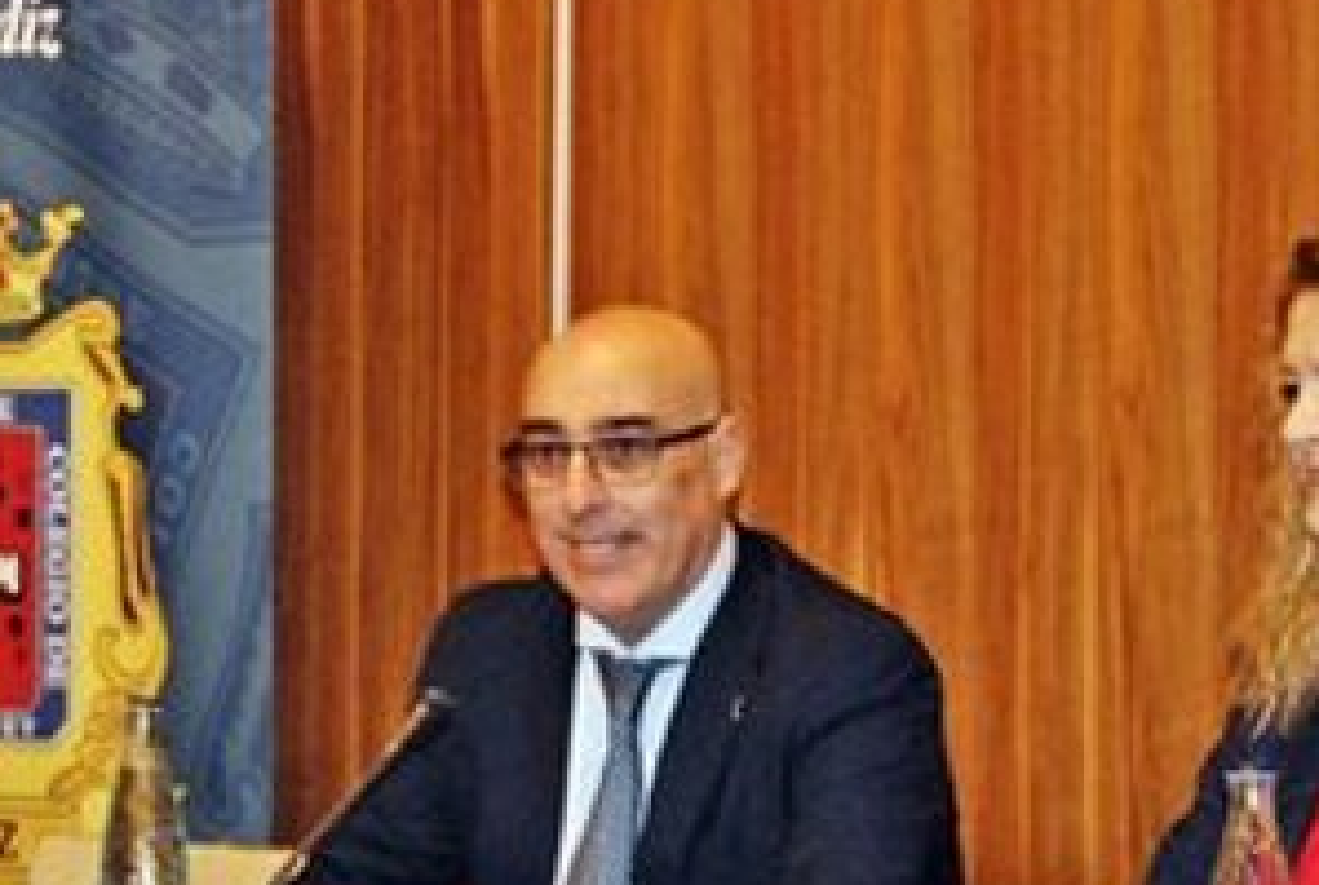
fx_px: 4846
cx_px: 620
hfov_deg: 15.5
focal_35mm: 132
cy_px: 602
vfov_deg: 10.4
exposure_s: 1/60
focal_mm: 38
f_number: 4.8
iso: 800
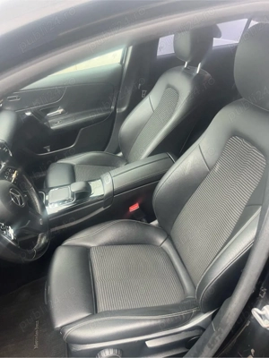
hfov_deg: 53.1
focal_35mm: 26
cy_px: 179
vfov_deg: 67.3
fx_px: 269
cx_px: 134
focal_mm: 5.1
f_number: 1.6
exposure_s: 1/77
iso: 125
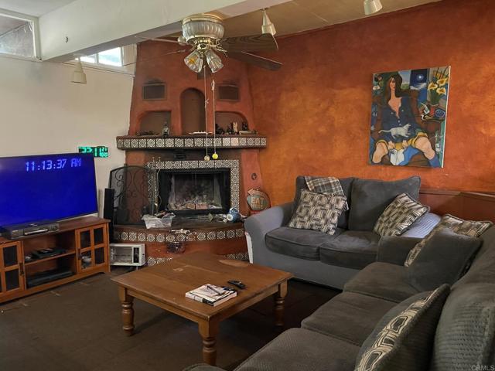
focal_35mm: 26
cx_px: 248
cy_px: 186
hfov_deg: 67.3
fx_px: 372
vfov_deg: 53.1
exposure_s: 1/30
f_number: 1.6
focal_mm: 4.2
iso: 800
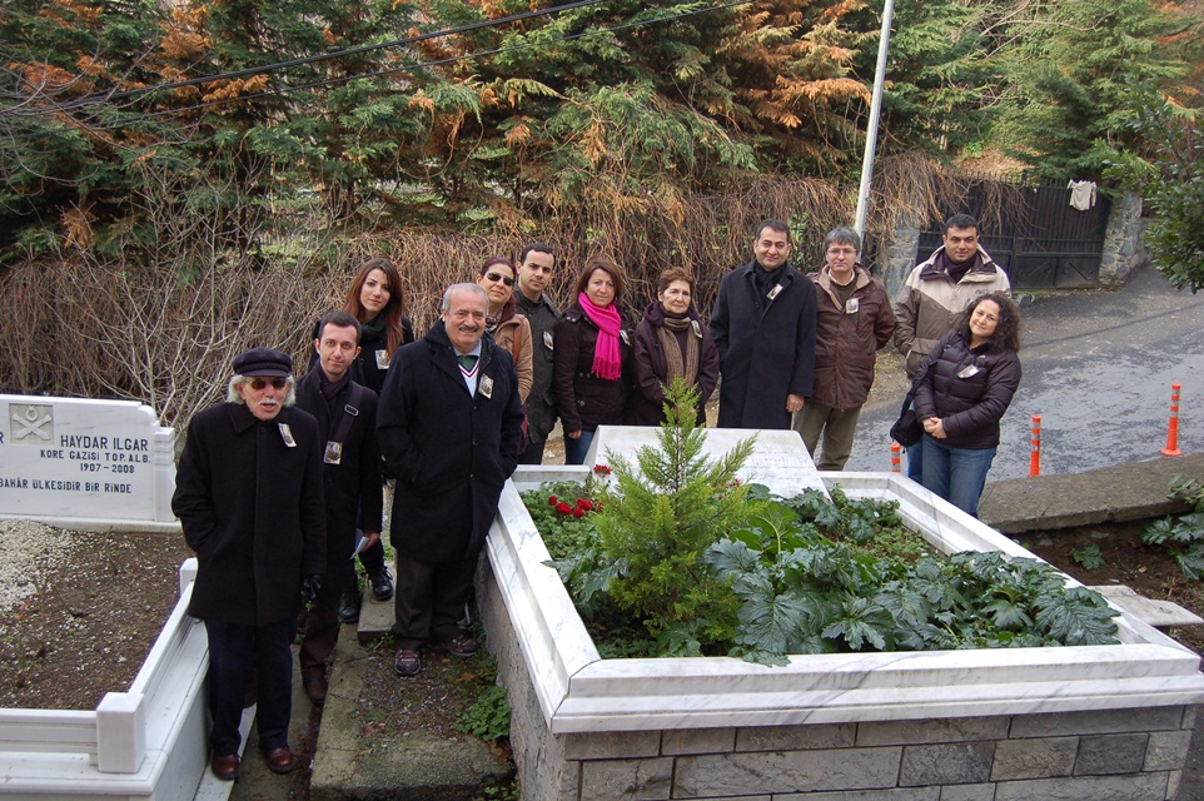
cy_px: 400
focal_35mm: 33
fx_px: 1103
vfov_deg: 39.9
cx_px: 602
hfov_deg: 57.3
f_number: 3.8
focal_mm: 22
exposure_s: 1/500
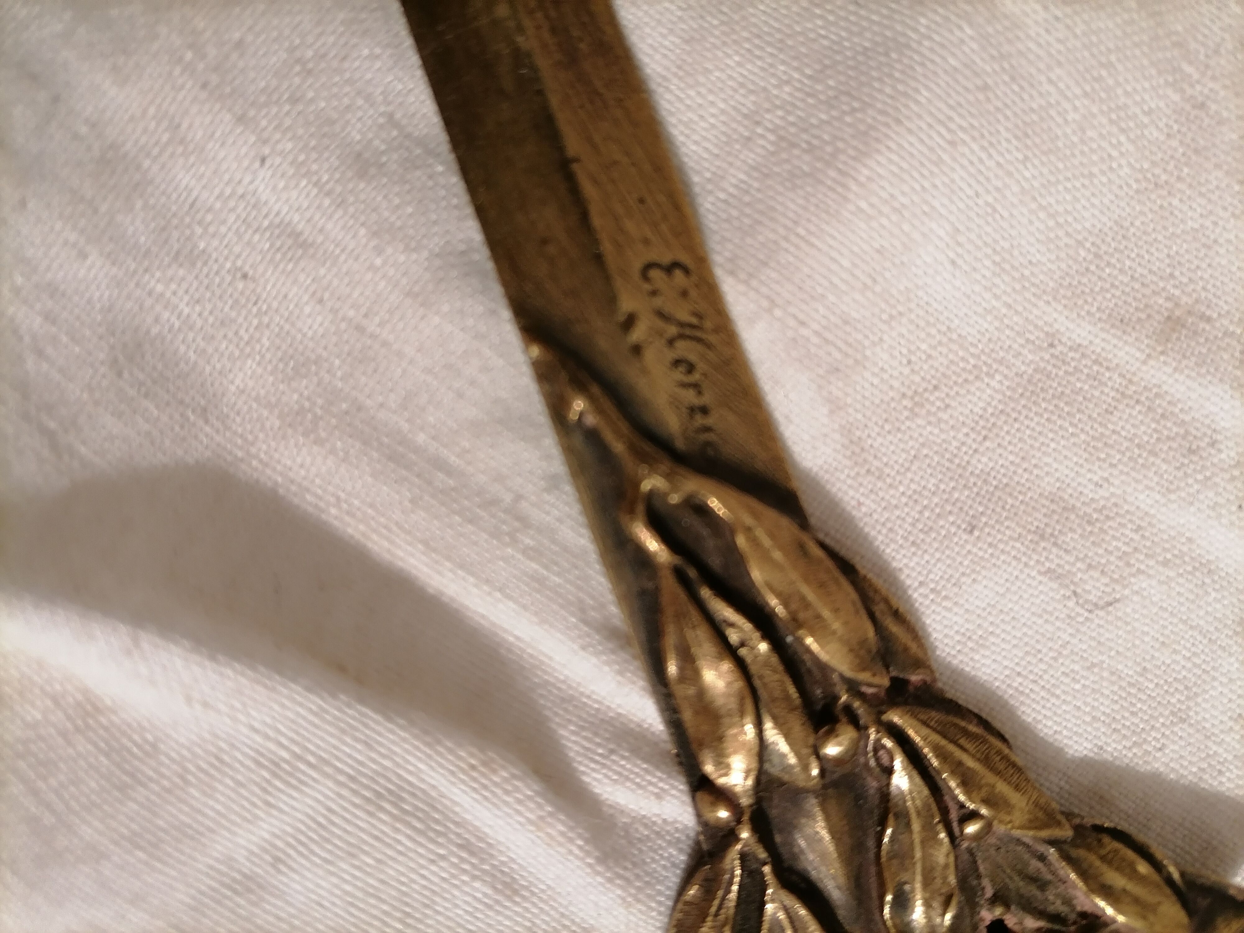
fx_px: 934
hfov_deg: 67.3
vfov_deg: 53.1
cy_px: 466
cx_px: 622
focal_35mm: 26
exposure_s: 1/25
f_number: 1.8
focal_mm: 5.4
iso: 320
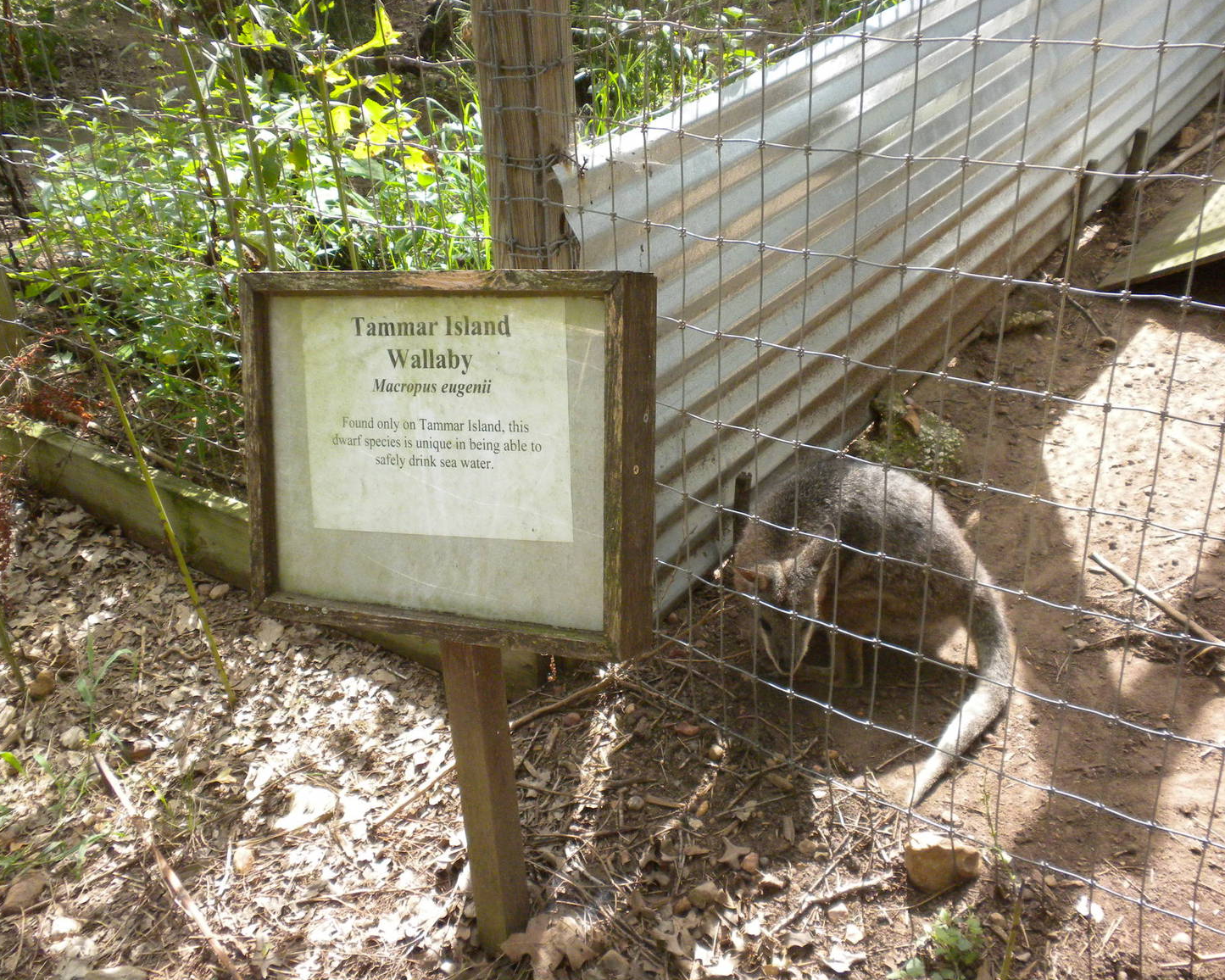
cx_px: 615
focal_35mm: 40
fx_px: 1450
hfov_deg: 45.8
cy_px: 493
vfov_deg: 37.3
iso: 283
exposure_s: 1/500
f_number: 3.5
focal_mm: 6.6
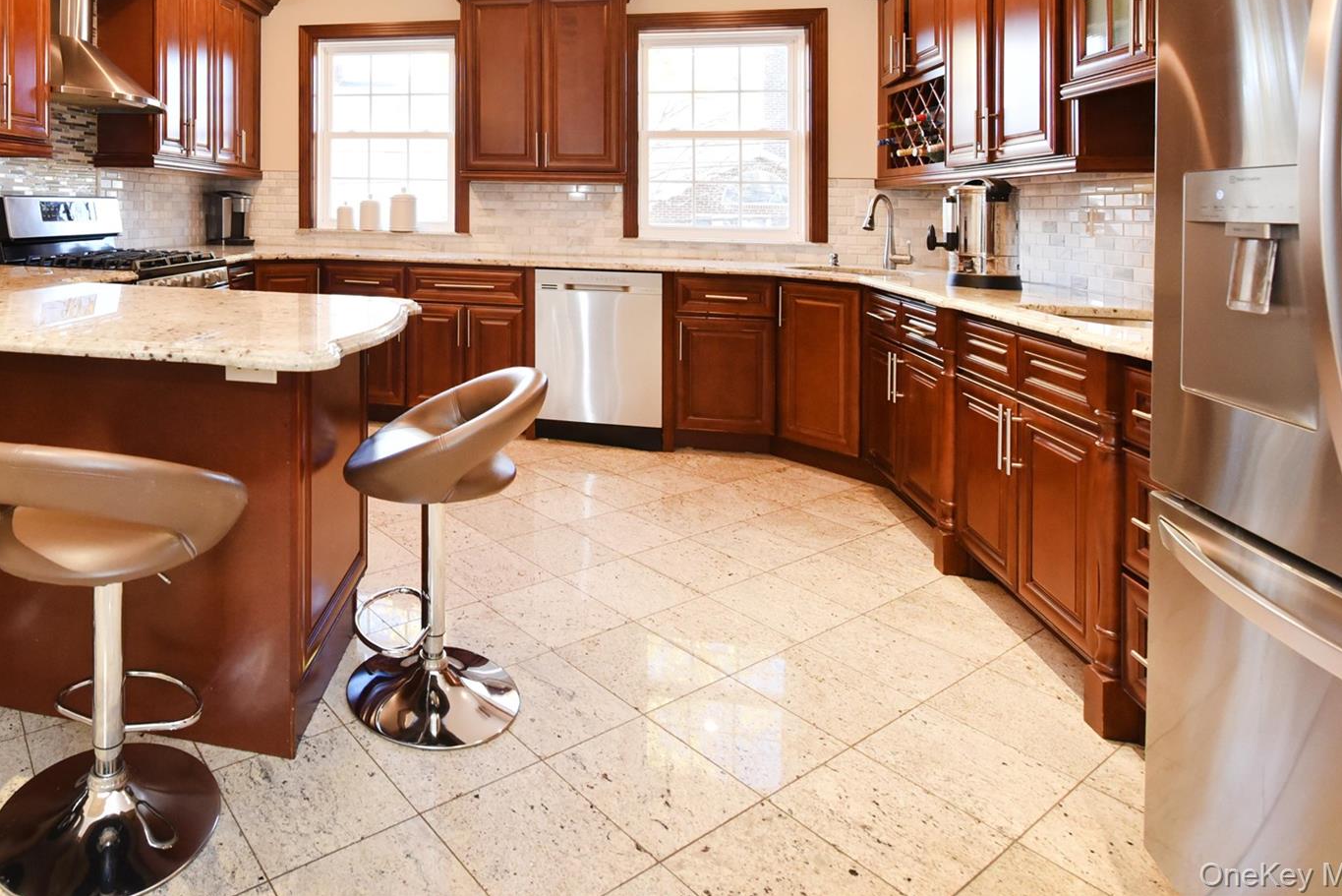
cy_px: 226
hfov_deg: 77.1
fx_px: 783
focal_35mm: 21
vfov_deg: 56.6
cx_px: 392
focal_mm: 14
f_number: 6.3
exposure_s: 1/80
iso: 2000
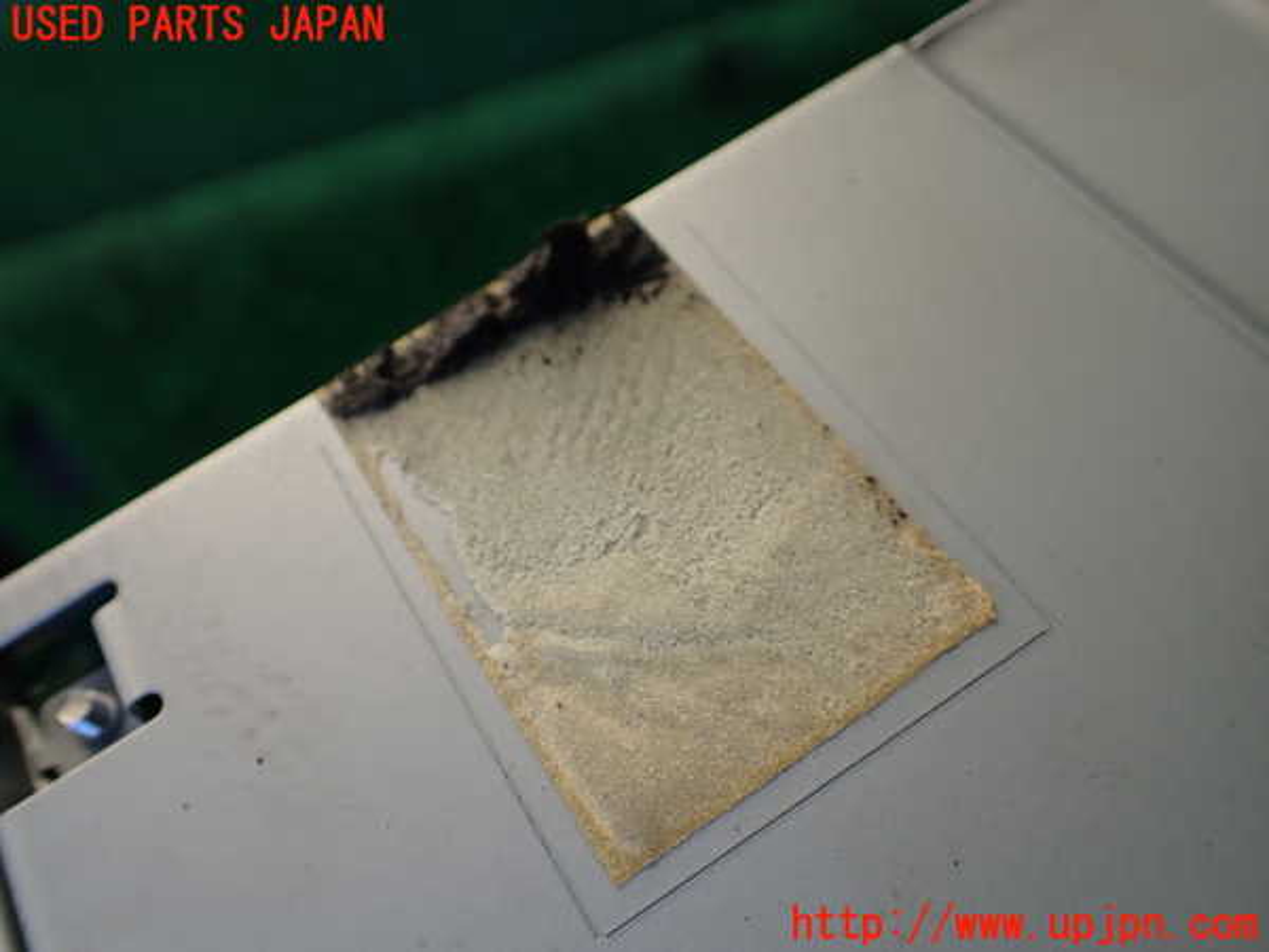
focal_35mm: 30
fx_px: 1100
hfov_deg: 60.0
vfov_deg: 46.8
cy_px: 476
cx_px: 634
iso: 100
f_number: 2.3
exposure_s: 1/200
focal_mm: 5.4
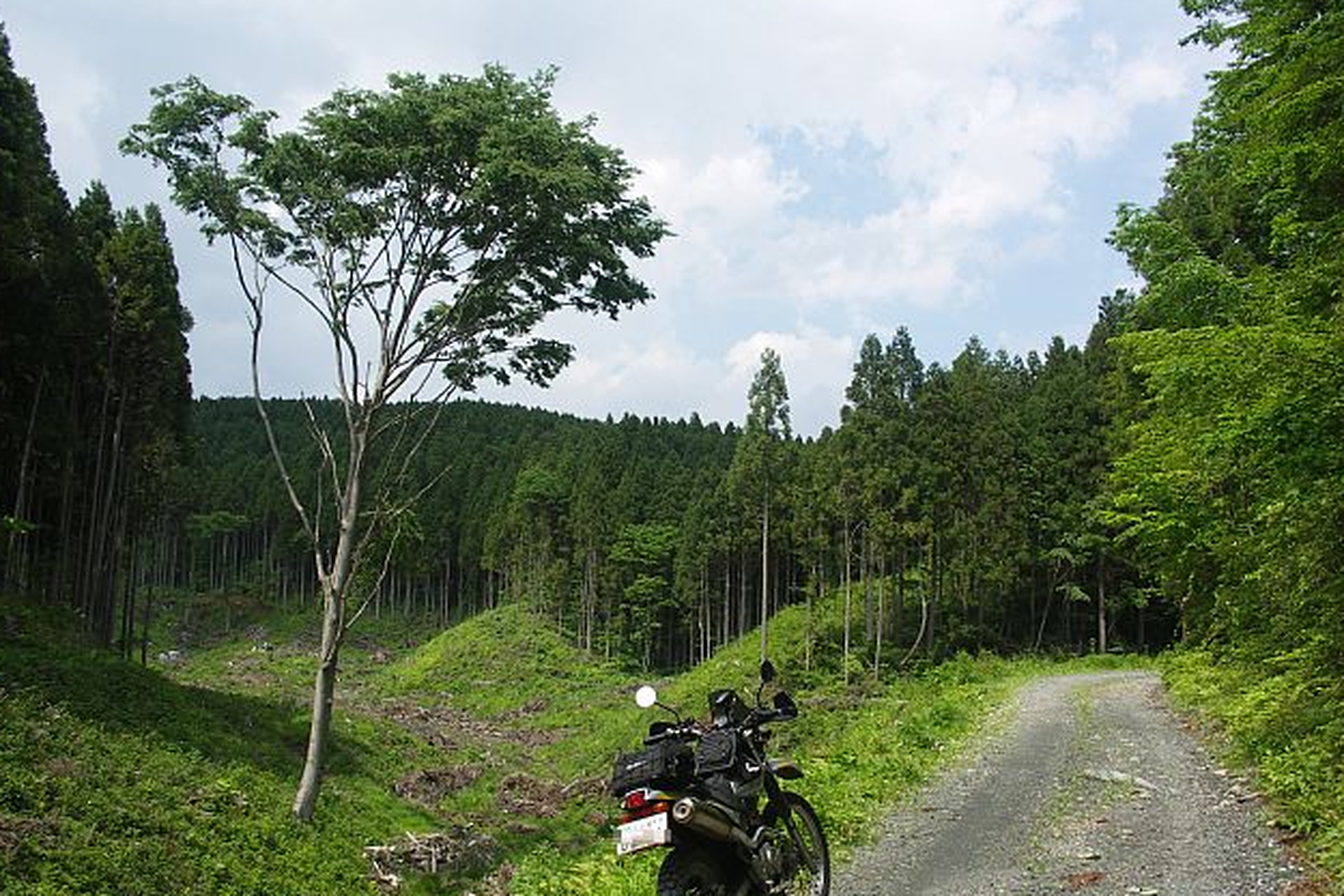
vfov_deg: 39.9
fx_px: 1232
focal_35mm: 33
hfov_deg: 57.2
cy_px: 503
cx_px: 658
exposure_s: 1/200
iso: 50
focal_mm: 8
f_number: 5.6
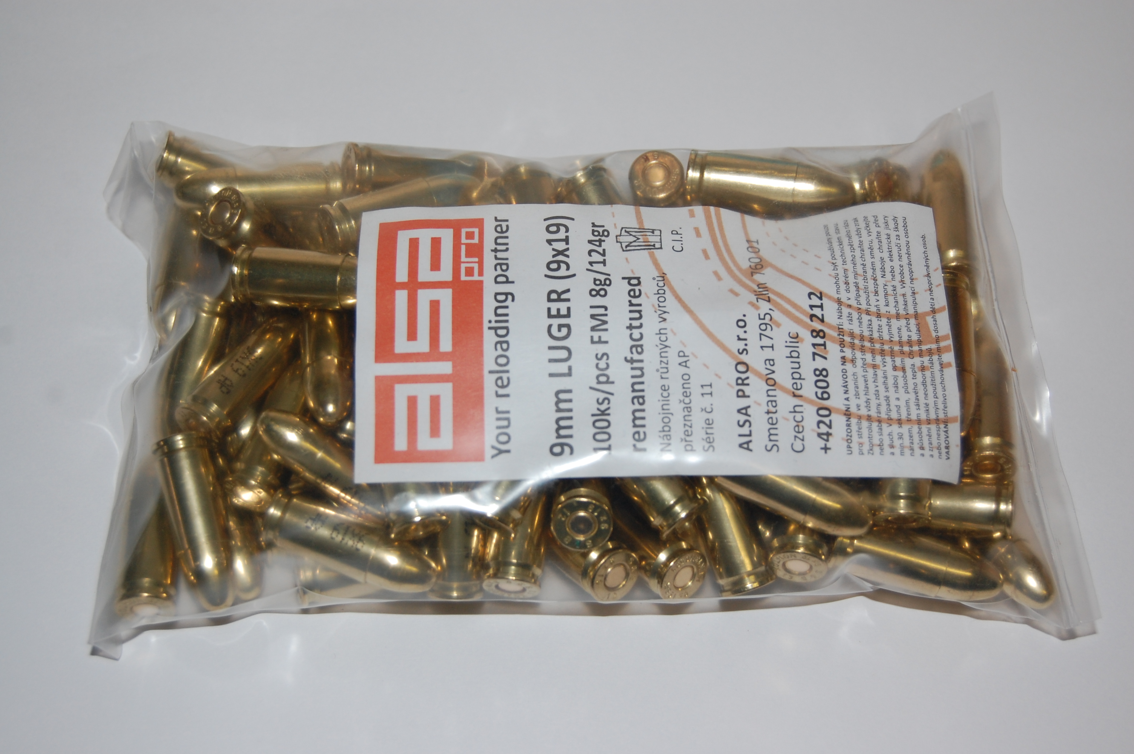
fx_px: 1888
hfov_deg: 33.4
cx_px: 567
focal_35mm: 60
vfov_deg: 22.6
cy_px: 377
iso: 400
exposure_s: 1/60
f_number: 5
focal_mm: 40
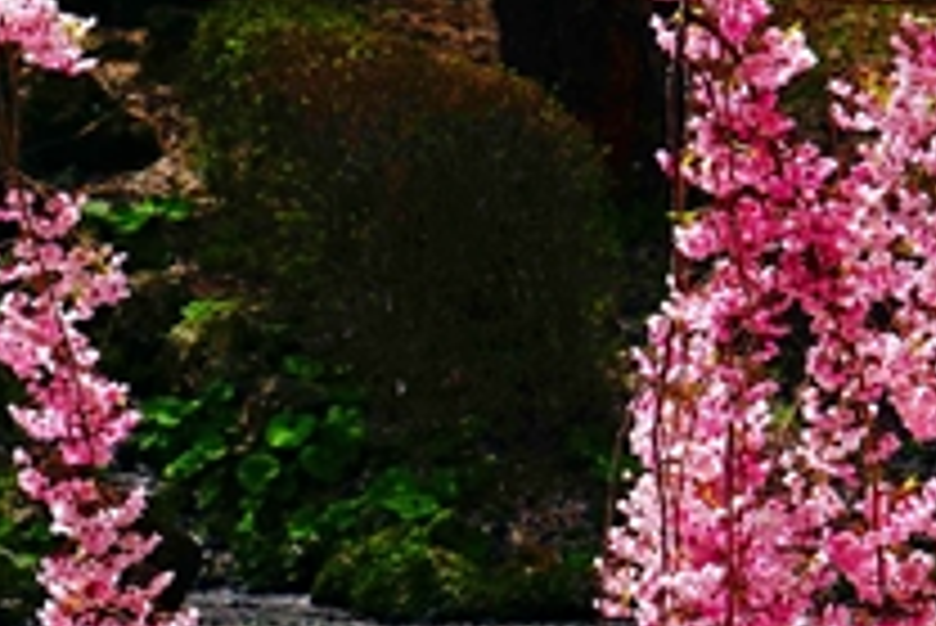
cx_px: 711
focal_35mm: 225
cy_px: 430
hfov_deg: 9.1
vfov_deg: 6.1
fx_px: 5852
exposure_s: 1/200
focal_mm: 39
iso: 100
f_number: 8
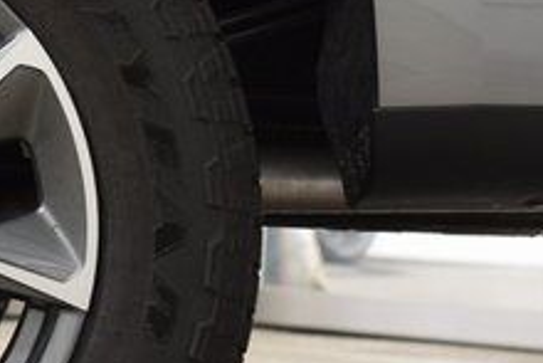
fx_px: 3290
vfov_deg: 6.3
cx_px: -242
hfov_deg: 9.2
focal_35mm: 218
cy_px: 233
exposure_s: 1/60
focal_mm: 50
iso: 1600
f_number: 4.5
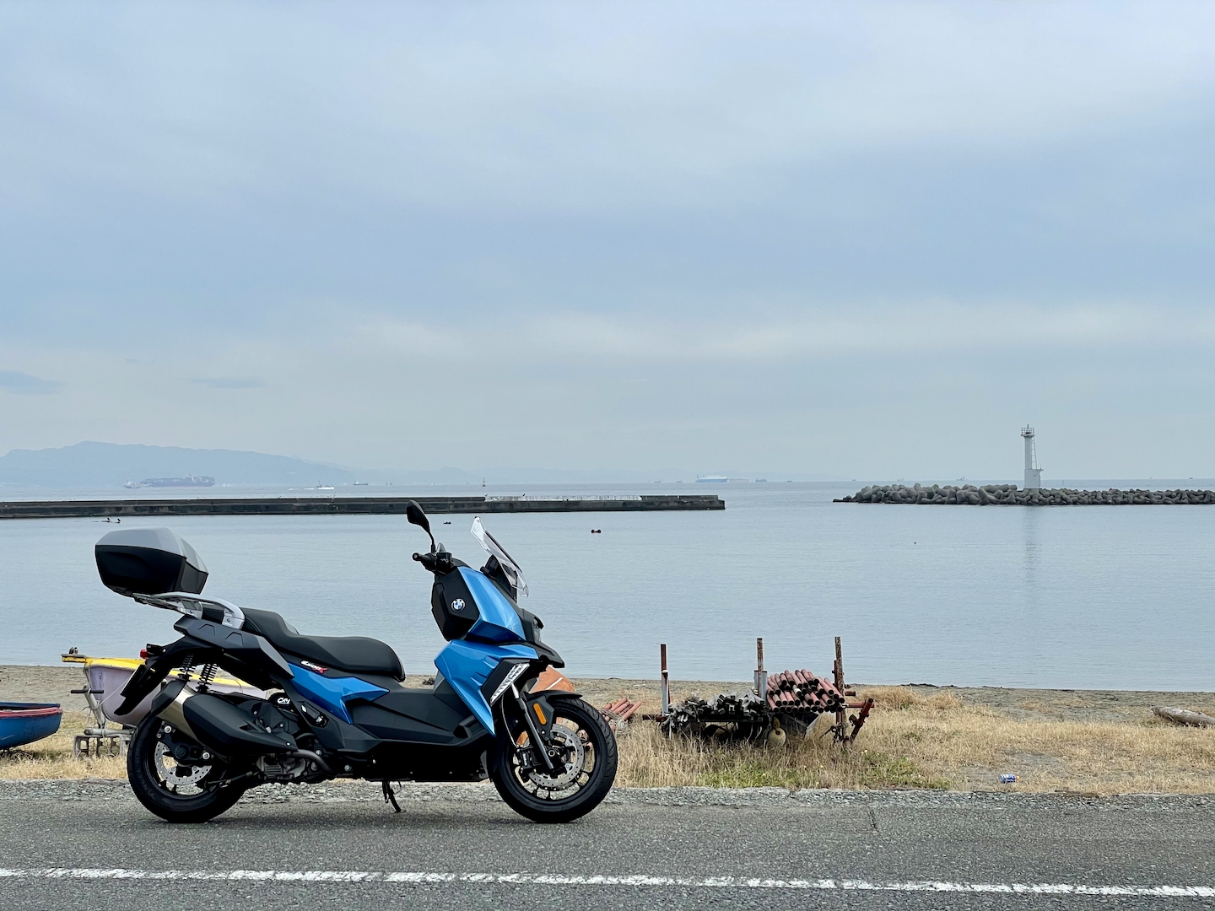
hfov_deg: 36.8
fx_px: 1825
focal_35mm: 52
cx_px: 608
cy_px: 456
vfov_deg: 28.0
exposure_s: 1/381
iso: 25
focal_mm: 6
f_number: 2
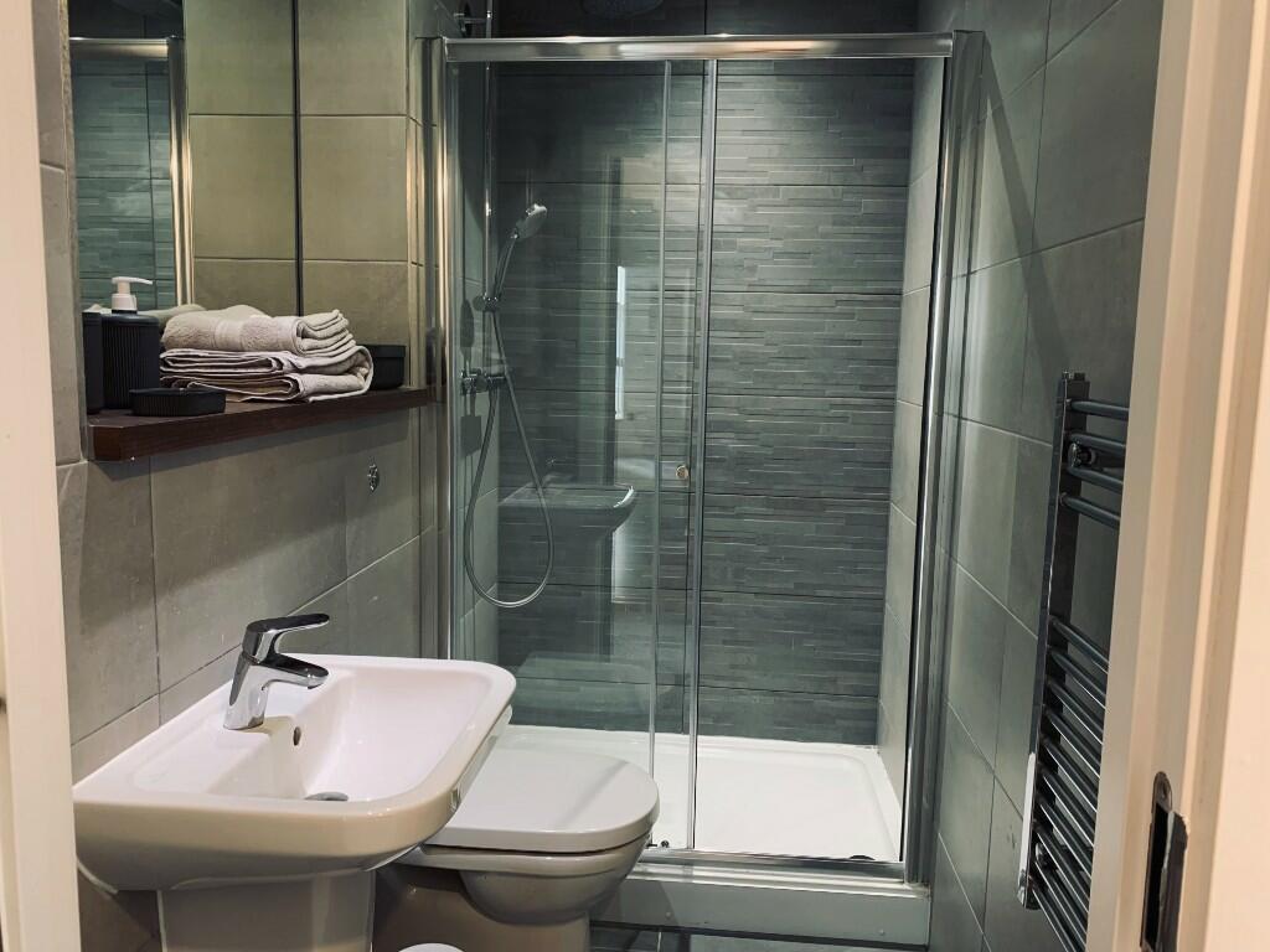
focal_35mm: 26
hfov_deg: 67.3
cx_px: 635
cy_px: 476
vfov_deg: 53.1
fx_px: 954
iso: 200
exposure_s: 1/50
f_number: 1.8
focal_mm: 4.25
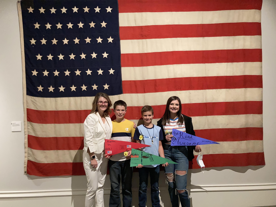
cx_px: 138
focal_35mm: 28
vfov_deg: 49.7
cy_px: 104
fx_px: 223
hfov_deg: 63.4
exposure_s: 1/30
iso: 400
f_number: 1.8
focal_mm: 3.99
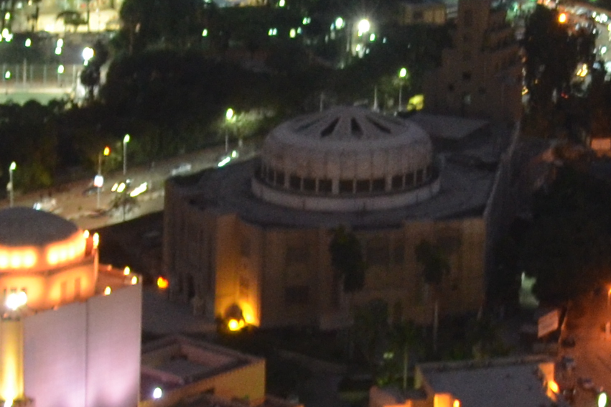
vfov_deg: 8.3
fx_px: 2647
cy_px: -434
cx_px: 913
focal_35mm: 156
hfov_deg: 12.5
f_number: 5
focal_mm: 18
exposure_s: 1/5
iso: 800
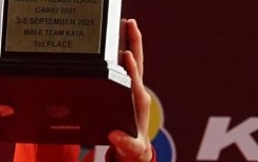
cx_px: 63
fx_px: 9515
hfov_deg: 1.6
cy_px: 203
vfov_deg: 1.0
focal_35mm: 1352
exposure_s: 1/200
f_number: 3.5
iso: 800
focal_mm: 120
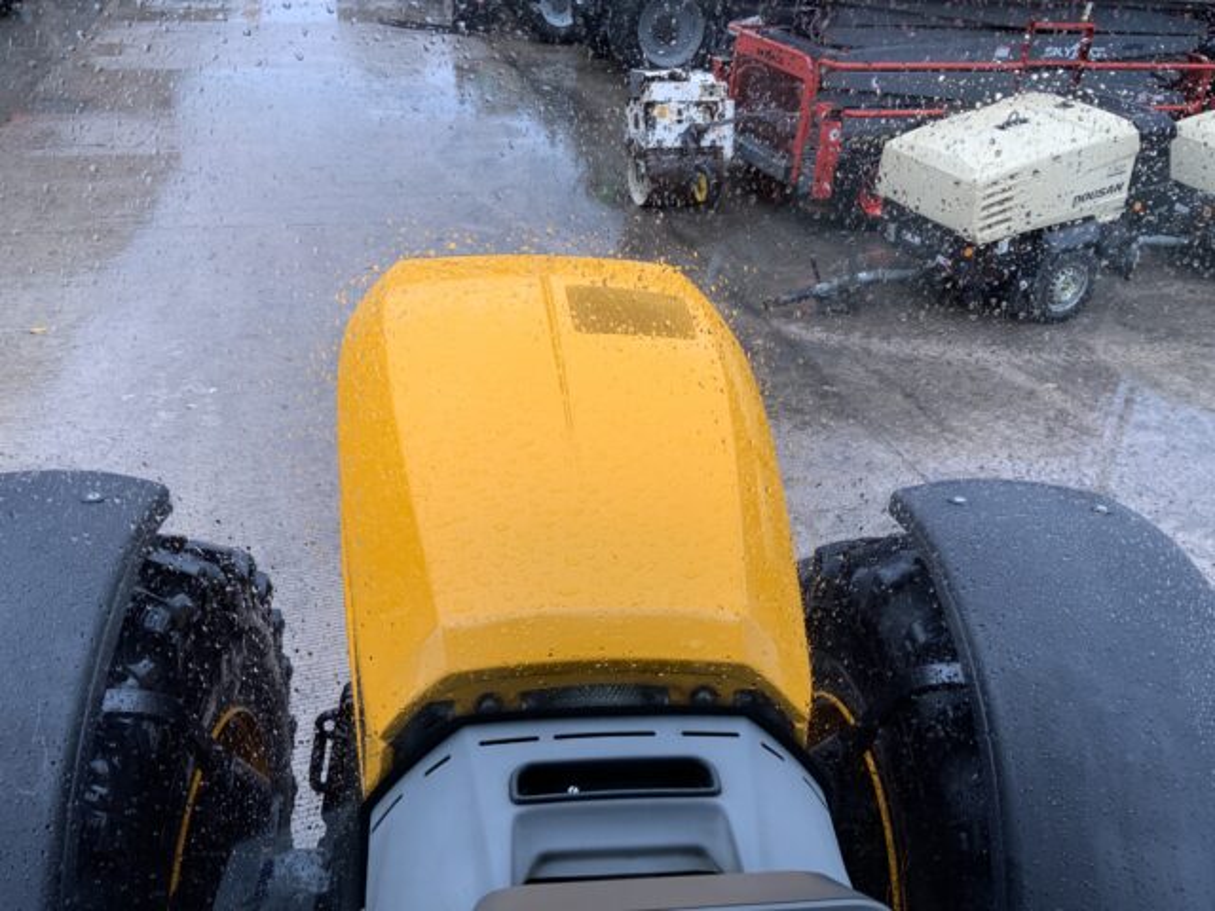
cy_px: 456
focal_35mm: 29
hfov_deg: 61.7
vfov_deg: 48.2
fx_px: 1018
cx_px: 608
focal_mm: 3
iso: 25
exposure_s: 1/100
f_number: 1.8
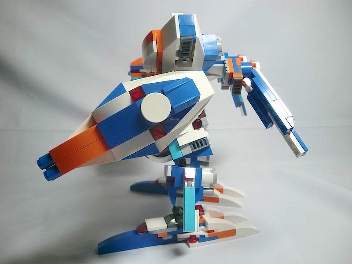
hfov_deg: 63.4
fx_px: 285
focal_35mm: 28
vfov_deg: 49.7
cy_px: 132
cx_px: 176
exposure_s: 1/125
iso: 64
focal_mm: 4.65
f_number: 2.6
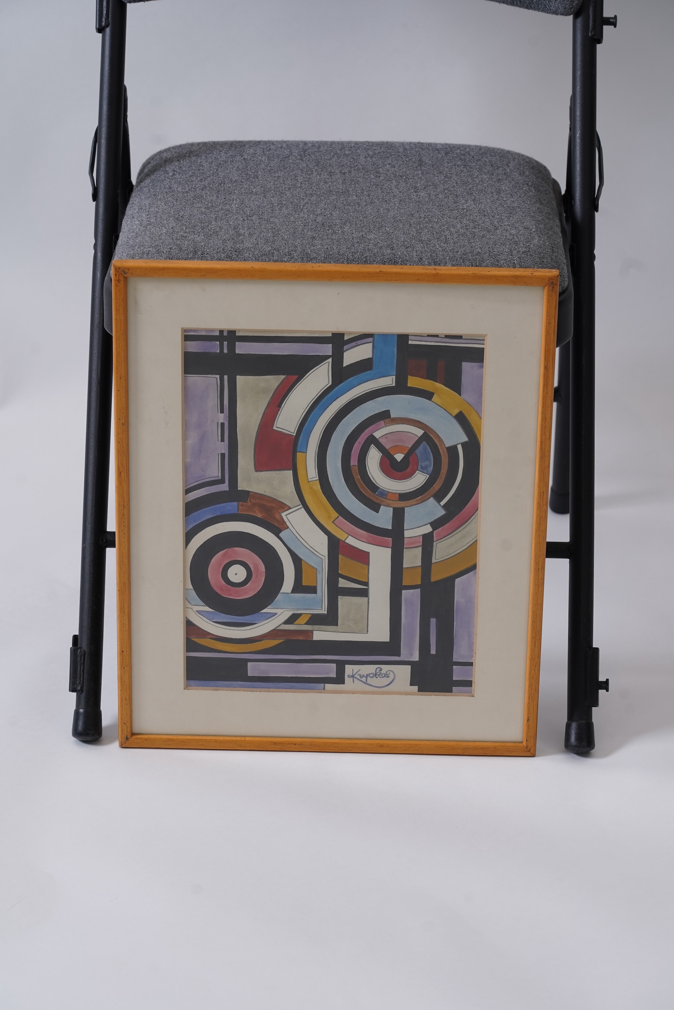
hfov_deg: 13.0
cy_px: 505
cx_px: 337
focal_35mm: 105
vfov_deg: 19.5
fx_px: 2948
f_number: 7.1
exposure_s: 1/125
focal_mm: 105
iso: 320
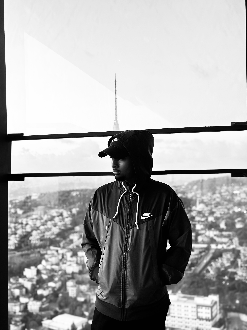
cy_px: 165
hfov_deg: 30.3
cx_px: 124
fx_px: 457
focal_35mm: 48
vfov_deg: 39.7
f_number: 1.78
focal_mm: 6.86
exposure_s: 1/60
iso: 200
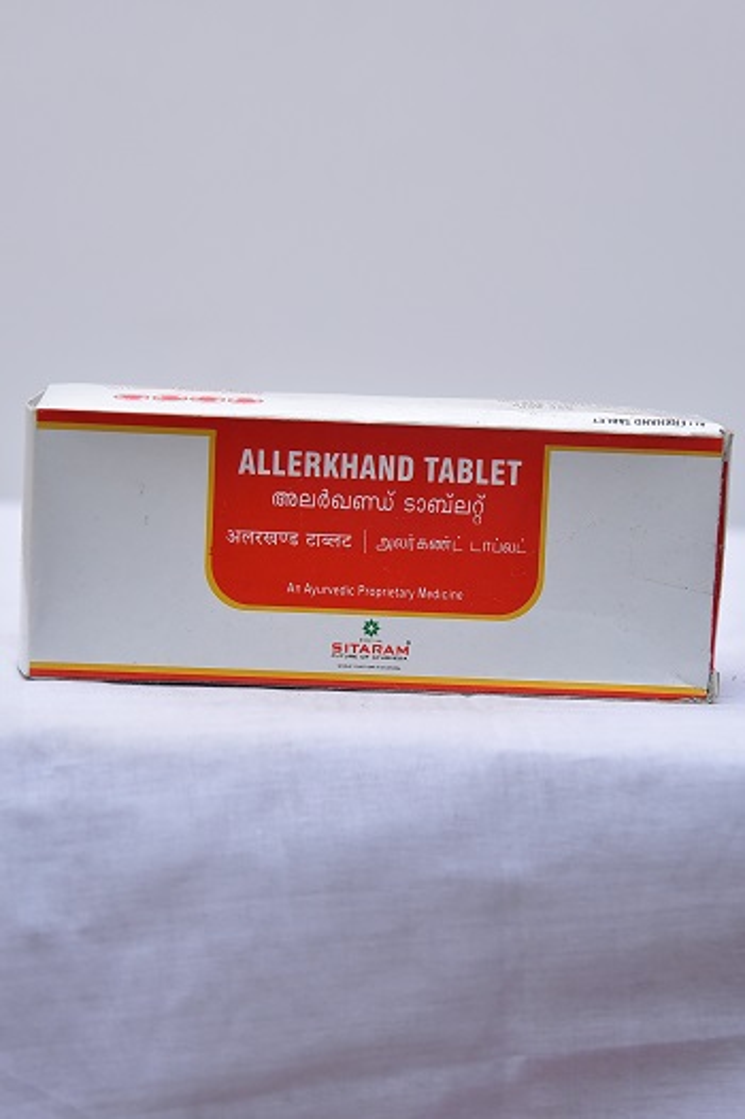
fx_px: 2424
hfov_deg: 17.5
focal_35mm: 78
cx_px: 372
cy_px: 560
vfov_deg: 26.0
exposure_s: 1/160
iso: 1250
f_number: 4
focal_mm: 78
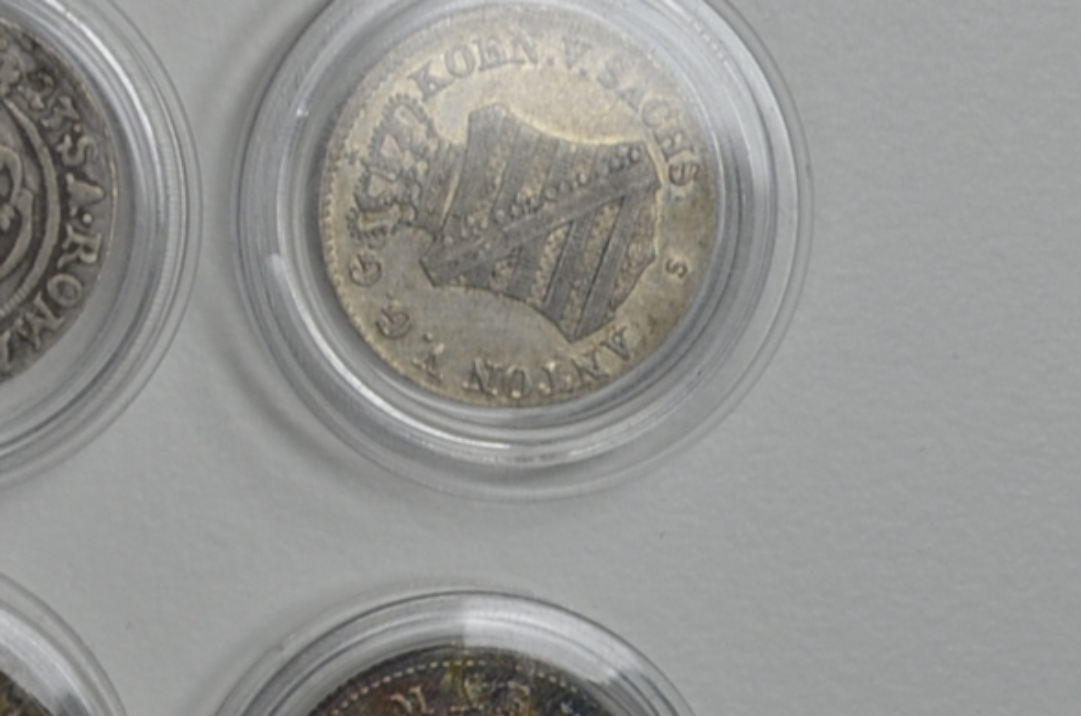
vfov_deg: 7.4
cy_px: -132
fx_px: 5456
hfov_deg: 10.5
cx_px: -1031
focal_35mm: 182
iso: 200
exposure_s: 1/60
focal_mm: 29
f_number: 5.6
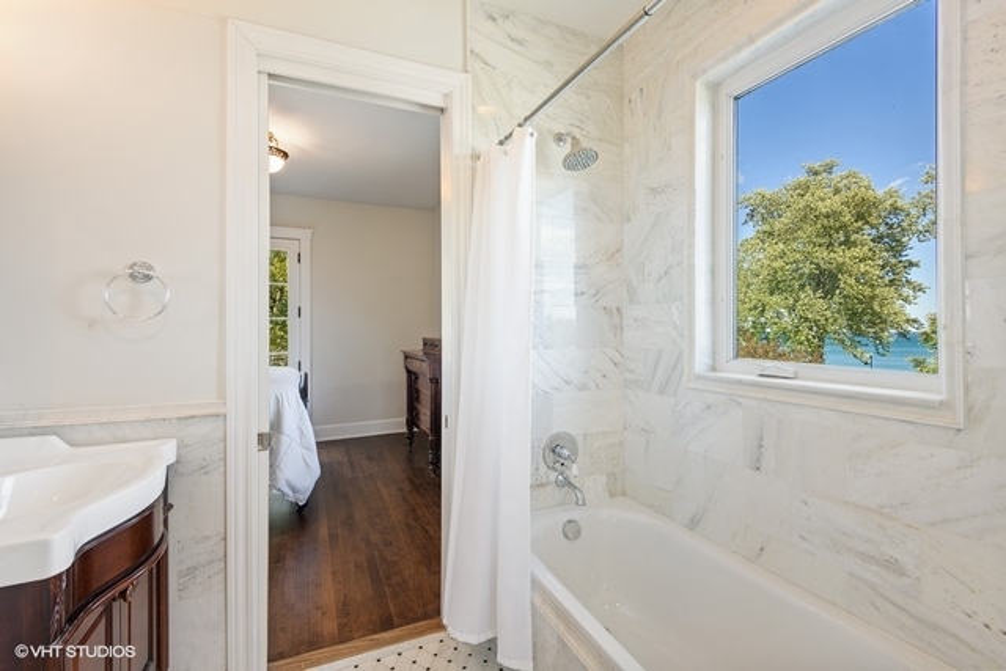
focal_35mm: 16
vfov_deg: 73.8
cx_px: 503
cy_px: 336
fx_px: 447
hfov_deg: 96.7
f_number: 9.5
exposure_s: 1/4
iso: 200
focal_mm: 16
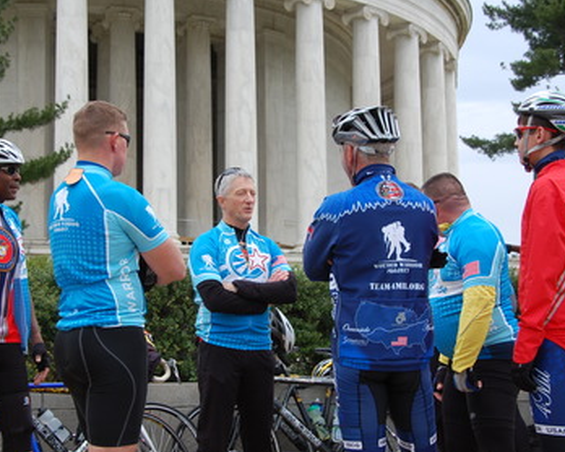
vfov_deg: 21.6
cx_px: 264
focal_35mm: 71
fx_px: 1181
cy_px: 239
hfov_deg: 26.9
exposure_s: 1/160
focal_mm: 35
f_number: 6.3
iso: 200
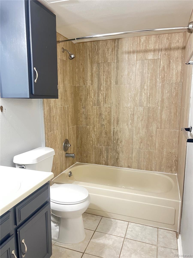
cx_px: 96
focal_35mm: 26
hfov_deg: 53.1
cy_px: 129
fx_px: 193
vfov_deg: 67.3
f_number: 1.5
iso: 640
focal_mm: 5.7
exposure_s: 1/30
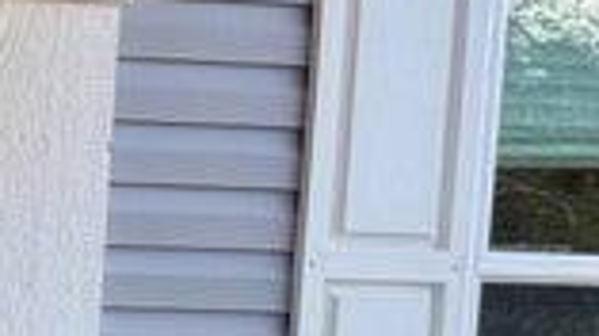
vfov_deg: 14.5
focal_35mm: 83
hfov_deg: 18.8
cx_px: -517
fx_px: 1317
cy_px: 252
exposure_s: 1/160
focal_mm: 2.22
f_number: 2.2
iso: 40
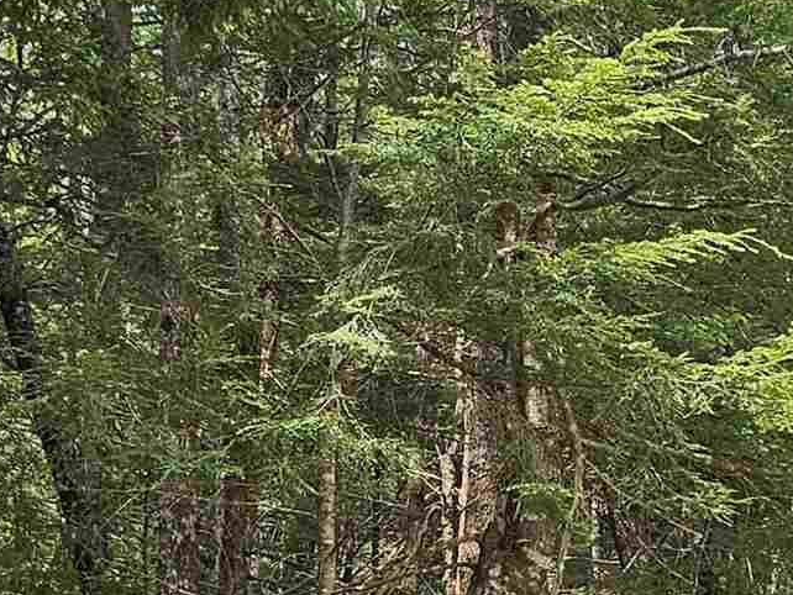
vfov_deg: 13.4
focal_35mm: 110
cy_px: 420
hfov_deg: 17.8
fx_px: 2521
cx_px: 556
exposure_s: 1/719
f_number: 1.8
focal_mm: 5.4
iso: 40
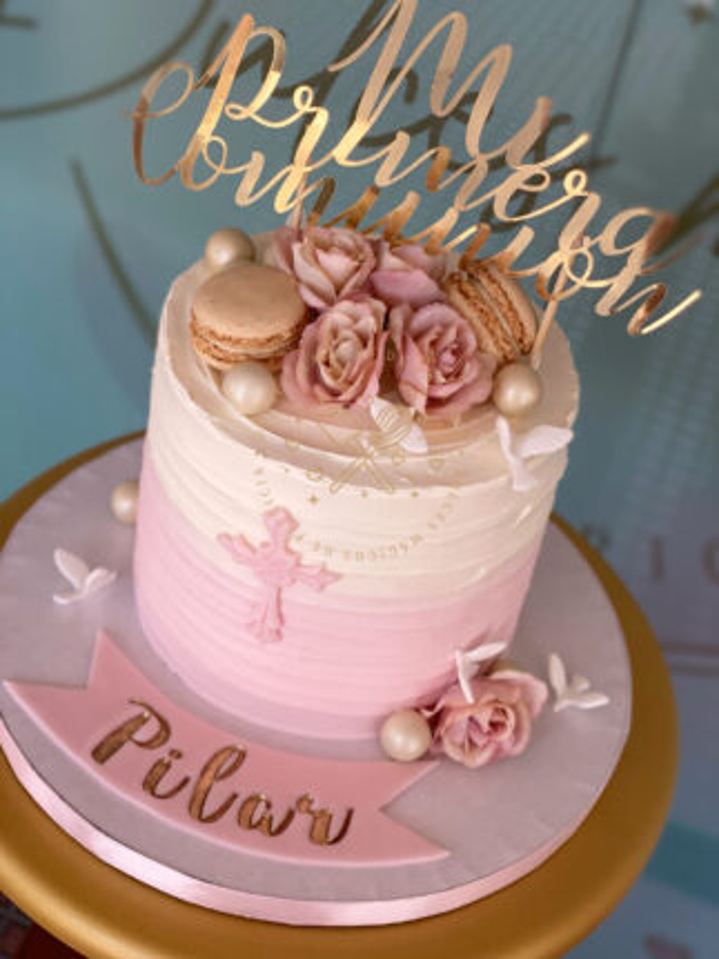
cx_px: 360
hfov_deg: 28.0
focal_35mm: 52
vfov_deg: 36.8
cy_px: 480
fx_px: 1441
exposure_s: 1/239
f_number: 2
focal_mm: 6
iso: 20
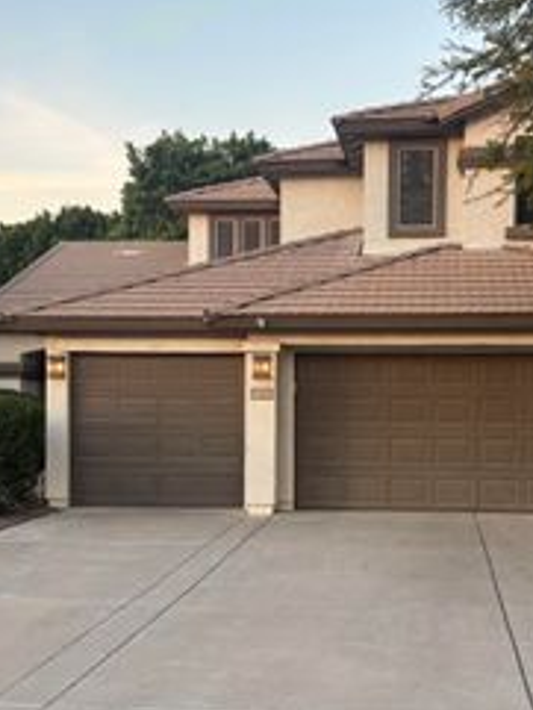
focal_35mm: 54
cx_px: 327
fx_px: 1108
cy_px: 396
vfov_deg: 35.5
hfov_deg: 27.0
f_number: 1.6
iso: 50
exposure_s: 1/121
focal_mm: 5.96
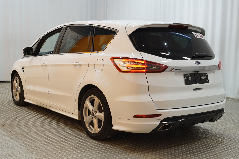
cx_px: 120
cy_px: 80
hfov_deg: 43.6
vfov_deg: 29.9
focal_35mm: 45
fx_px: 299
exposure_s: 1/60
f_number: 8
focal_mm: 30
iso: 1250
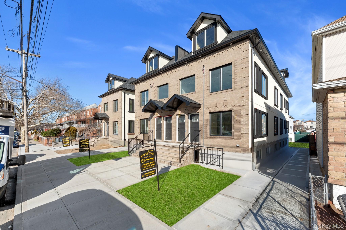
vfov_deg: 81.2
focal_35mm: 14
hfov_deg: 104.3
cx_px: 173
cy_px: 115
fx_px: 135
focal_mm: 14
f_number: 10
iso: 640
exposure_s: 1/250
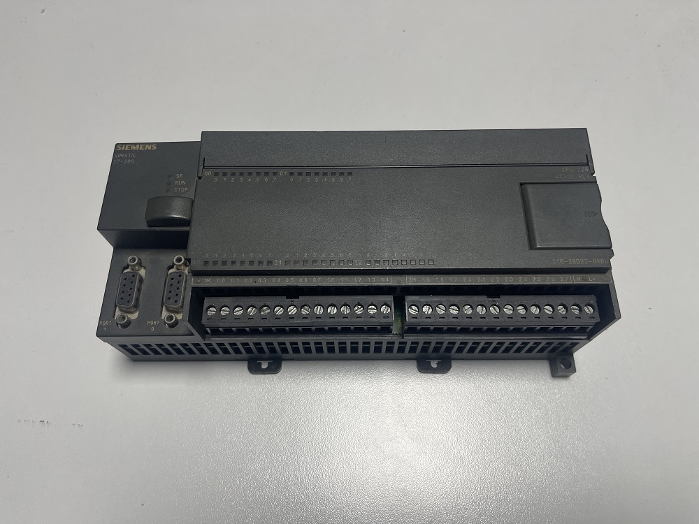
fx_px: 505
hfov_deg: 69.4
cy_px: 262
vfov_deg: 54.9
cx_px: 350
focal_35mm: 25
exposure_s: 1/100
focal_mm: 5.1
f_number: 1.6
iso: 100
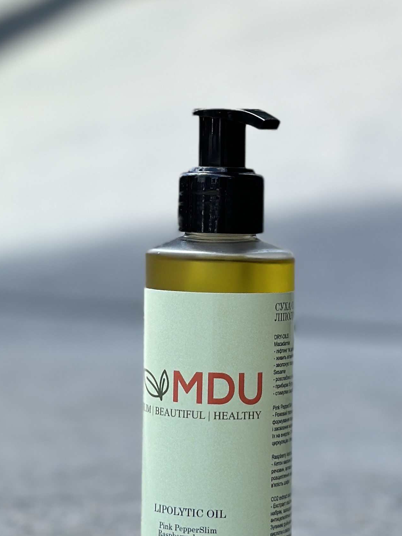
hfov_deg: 12.9
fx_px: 1781
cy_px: 233
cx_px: 235
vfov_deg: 17.1
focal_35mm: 115
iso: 100
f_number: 1.78
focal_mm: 6.86
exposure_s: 1/2410
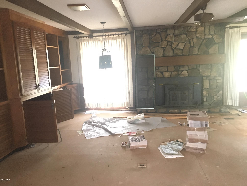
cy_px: 93
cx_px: 124
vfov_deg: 48.2
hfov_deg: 61.7
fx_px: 207
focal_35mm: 29
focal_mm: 4.15
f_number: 2.2
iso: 400
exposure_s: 1/15
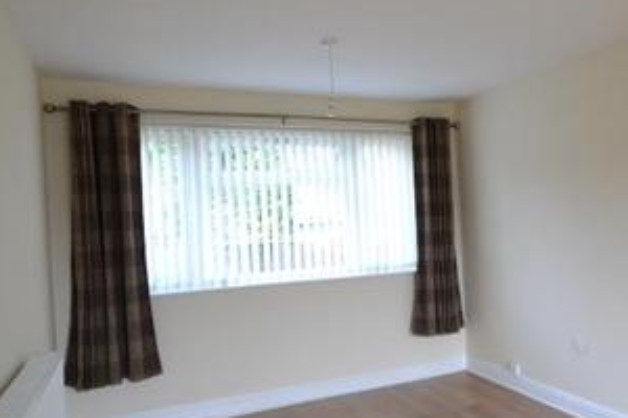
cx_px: 463
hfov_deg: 56.2
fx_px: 558
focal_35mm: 32
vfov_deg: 41.1
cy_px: 223
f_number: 5
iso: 400
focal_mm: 10
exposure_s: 1/100
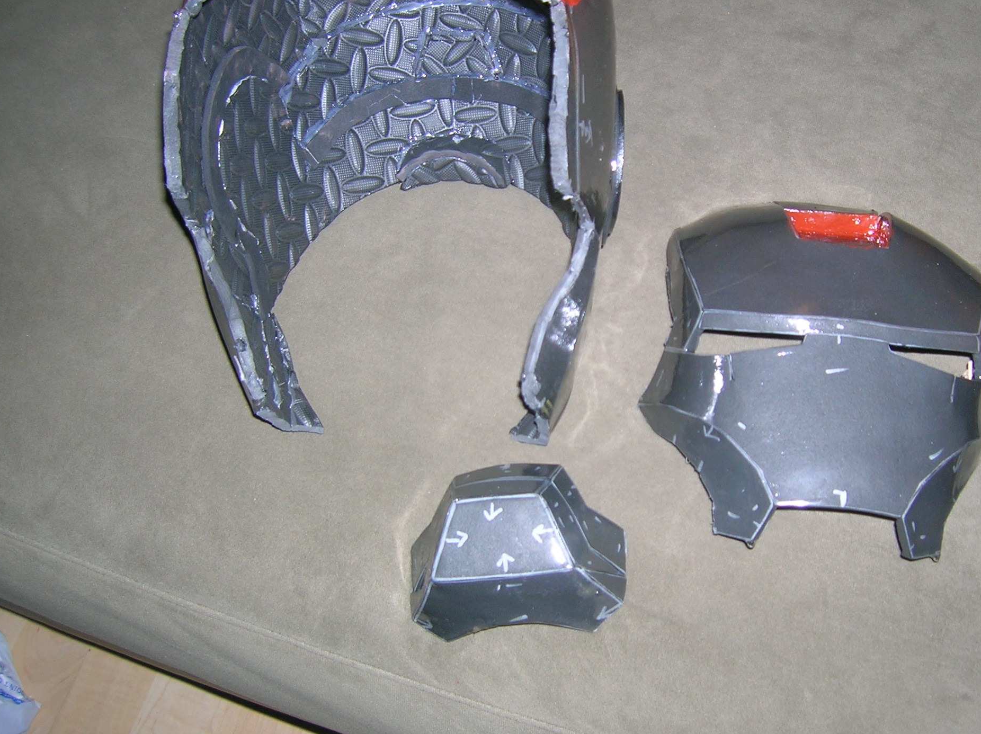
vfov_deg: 34.3
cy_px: 358
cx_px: 591
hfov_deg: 44.6
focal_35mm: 42
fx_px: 1189
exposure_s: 1/60.1
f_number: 2.9
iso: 50
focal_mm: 5.7
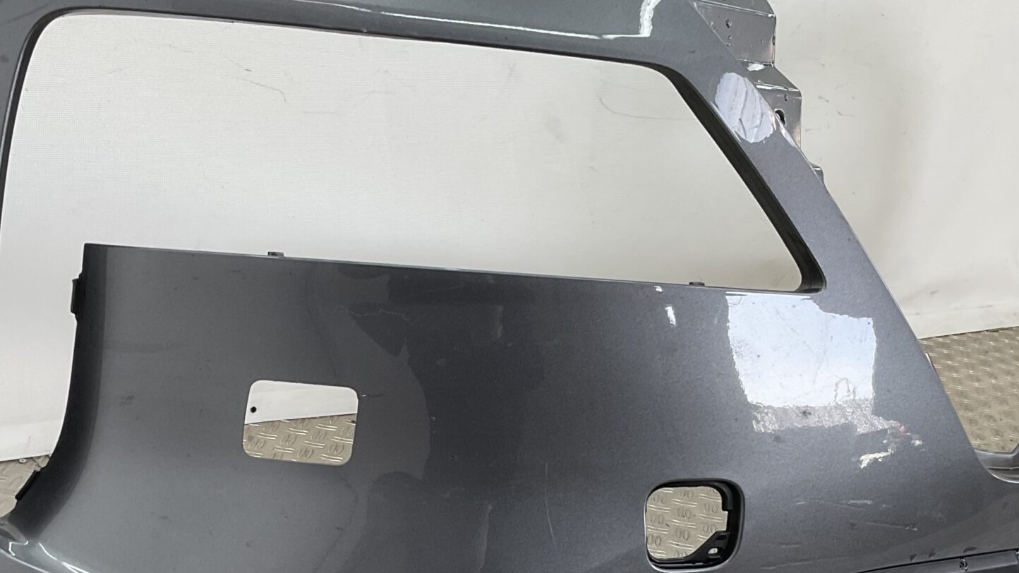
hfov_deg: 37.0
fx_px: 1513
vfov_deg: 21.2
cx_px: 384
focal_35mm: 56
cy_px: 442
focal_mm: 3
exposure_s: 1/120
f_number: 1.8
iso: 25
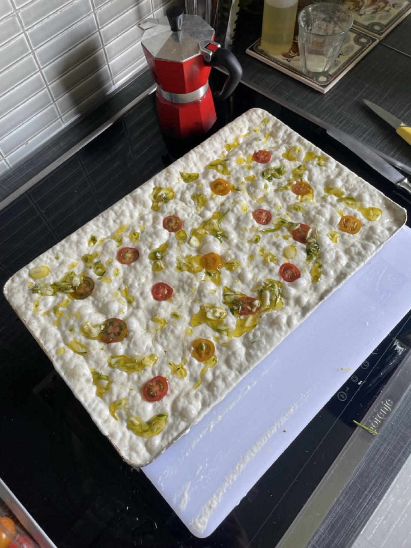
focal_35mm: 26
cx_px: 206
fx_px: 412
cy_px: 274
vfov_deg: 67.3
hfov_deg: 53.1
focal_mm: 4.2
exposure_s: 1/121
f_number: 1.6
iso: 40
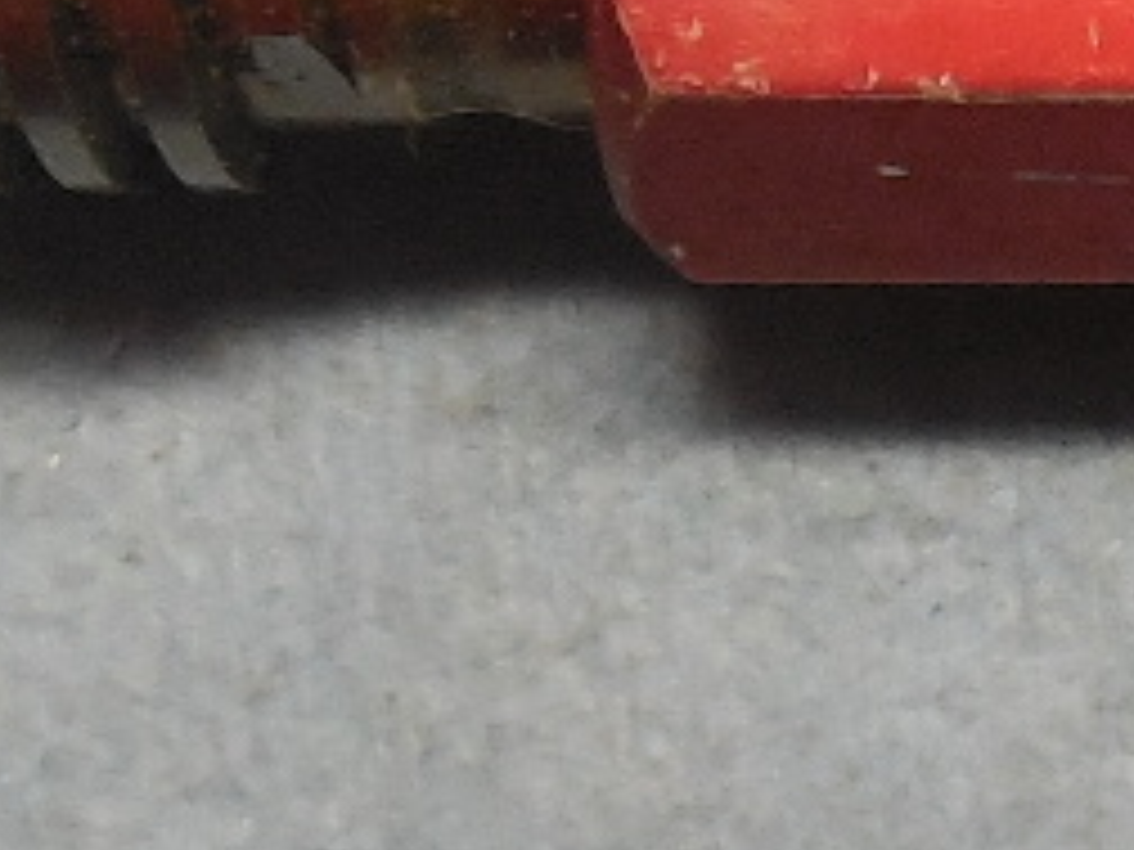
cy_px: 216
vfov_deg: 9.3
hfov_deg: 11.7
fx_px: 5209
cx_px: 1881
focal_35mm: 159
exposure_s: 1/30
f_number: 3.3
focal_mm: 4.5
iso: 360
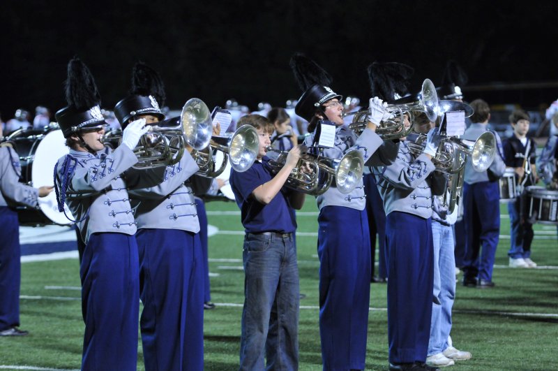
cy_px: 186
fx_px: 2368
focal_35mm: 153
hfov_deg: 13.4
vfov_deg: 8.9
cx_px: 279
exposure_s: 1/160
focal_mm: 102
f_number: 2.8
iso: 1600
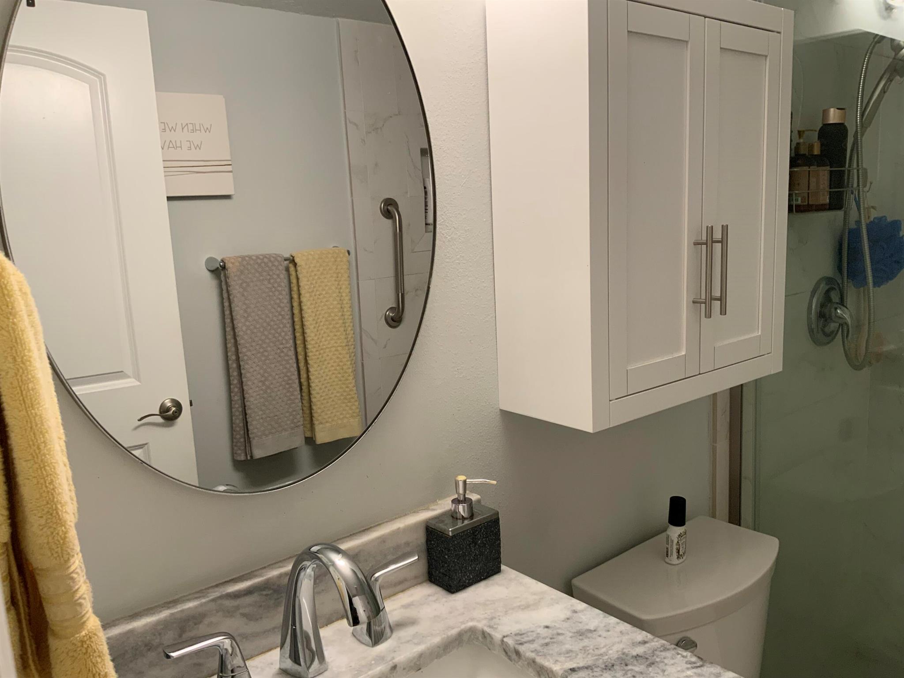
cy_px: 339
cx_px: 452
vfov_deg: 48.2
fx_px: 757
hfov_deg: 61.7
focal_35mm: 29
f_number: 1.8
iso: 64
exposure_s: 1/60
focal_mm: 3
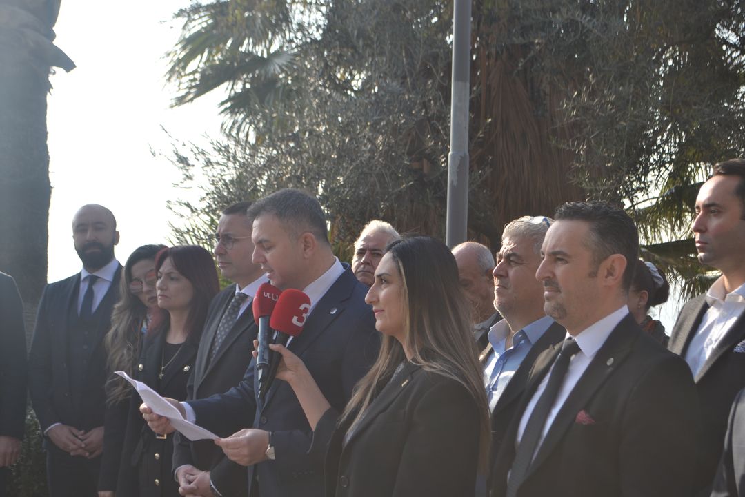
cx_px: 372
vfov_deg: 22.6
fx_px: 1242
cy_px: 248
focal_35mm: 60
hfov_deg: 33.4
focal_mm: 40
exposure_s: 1/200
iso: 100
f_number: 7.1
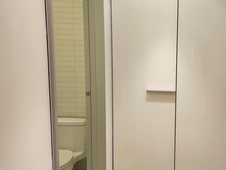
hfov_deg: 42.2
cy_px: 82
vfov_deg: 32.9
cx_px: 157
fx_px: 287
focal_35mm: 44
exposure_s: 1/120
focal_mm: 5.54
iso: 640
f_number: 1.8
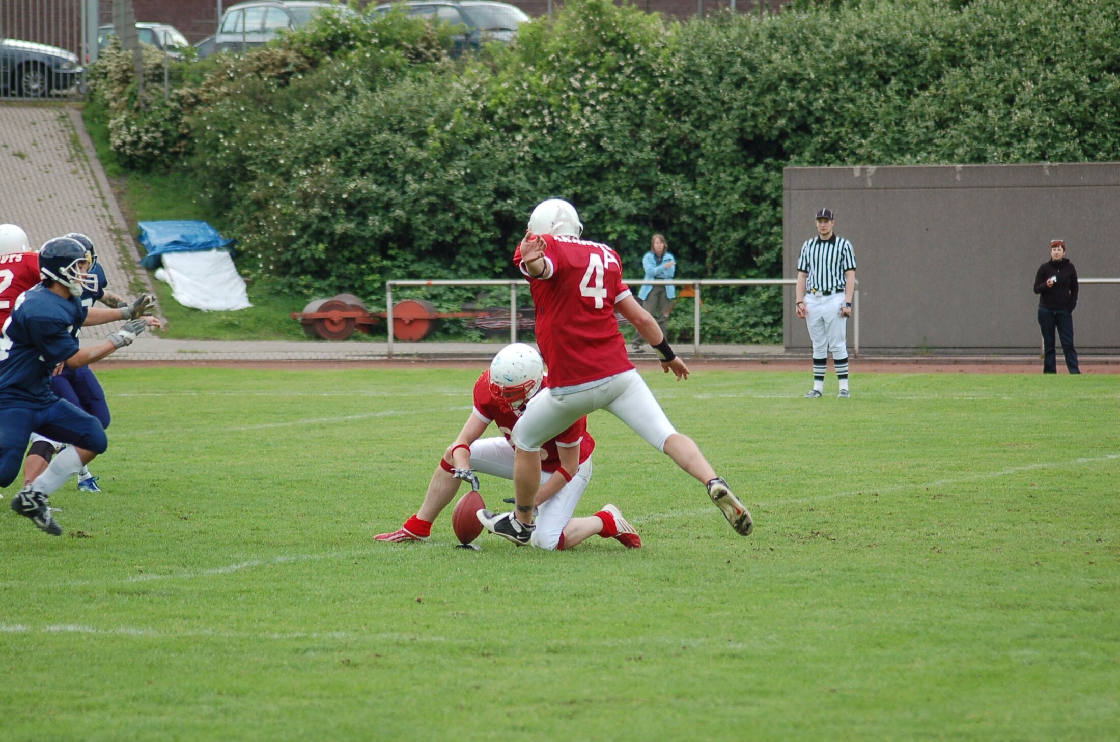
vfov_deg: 7.6
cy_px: 371
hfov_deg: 11.4
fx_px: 5589
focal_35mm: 180
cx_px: 560
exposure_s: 1/800
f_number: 4.2
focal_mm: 120
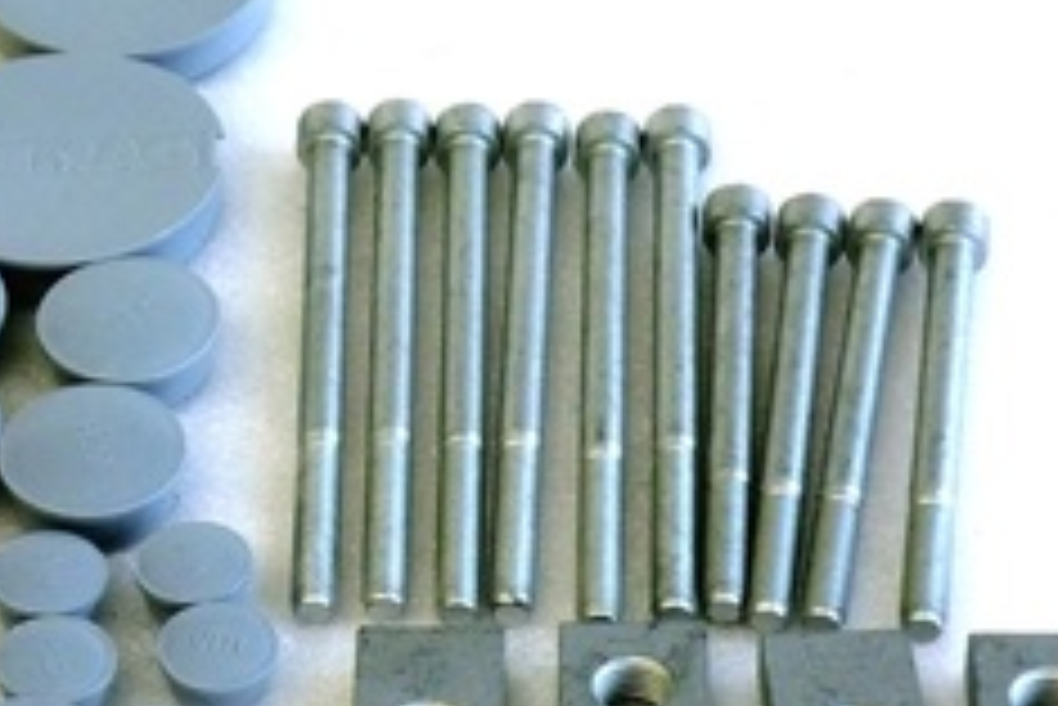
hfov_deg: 16.2
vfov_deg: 10.9
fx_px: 3705
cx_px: 392
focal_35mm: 126
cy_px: 515
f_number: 4.3
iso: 125
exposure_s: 1/60
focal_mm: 11.16
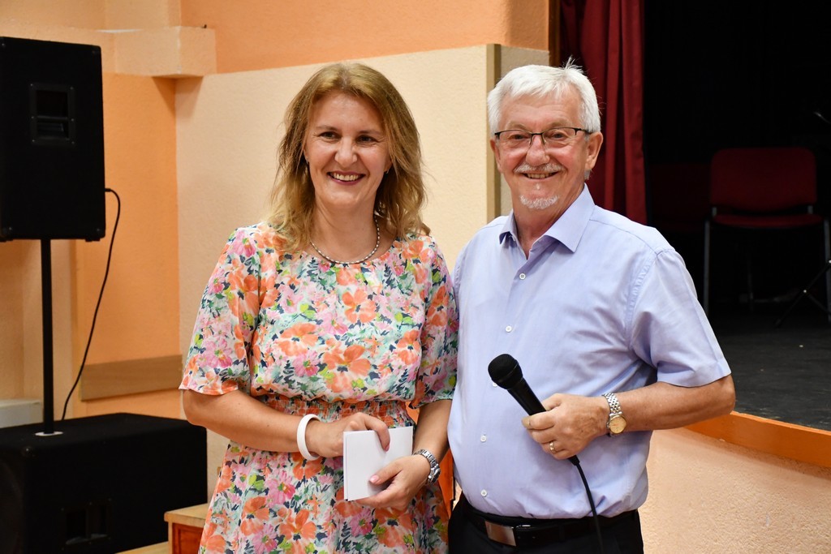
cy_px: 277
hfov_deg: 31.9
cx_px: 416
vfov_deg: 21.6
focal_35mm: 63
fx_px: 1454
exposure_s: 1/80
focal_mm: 42
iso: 3200
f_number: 4.5
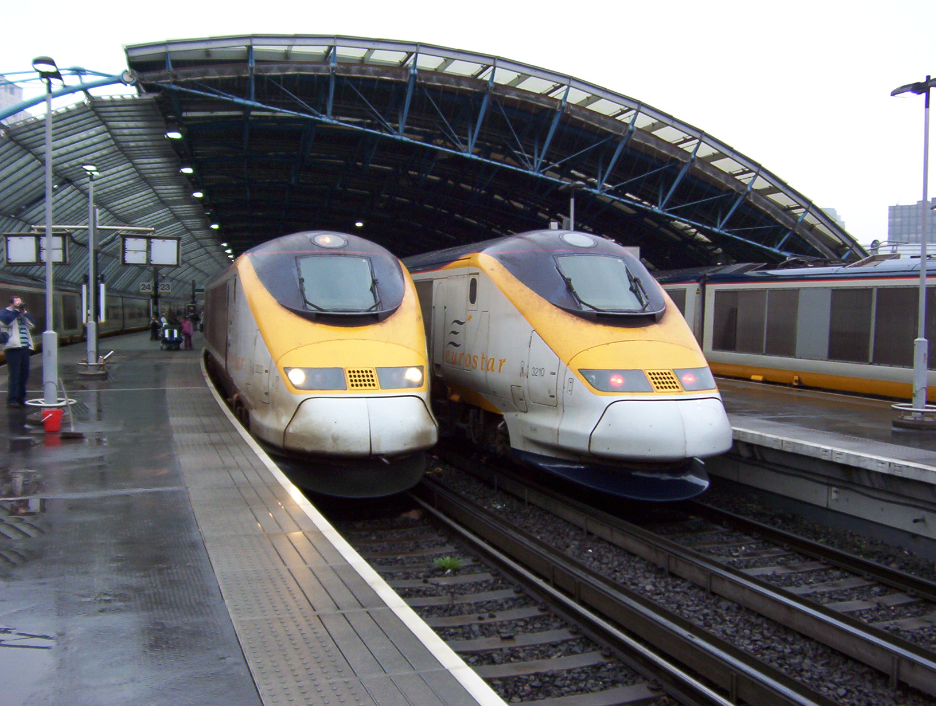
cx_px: 468
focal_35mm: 36
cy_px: 353
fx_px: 976
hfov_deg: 51.2
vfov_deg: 39.8
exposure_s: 1/122
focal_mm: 5.54
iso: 100
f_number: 2.76
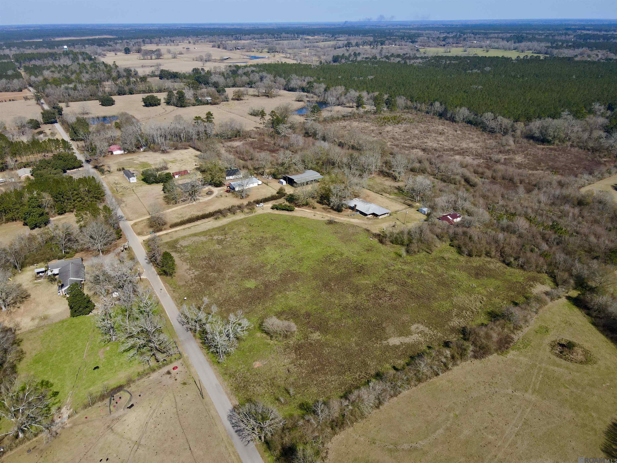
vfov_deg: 56.8
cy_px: 232
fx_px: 428
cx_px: 308
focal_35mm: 24
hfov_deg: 71.6
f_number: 2.8
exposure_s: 1/800
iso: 100
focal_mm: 4.5
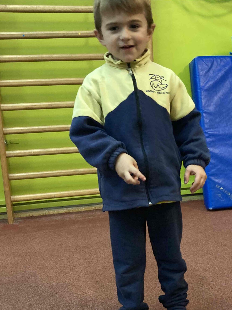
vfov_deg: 38.6
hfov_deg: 29.6
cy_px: 195
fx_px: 438
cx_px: 141
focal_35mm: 49
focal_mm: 3.99
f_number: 1.8
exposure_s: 1/33
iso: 320
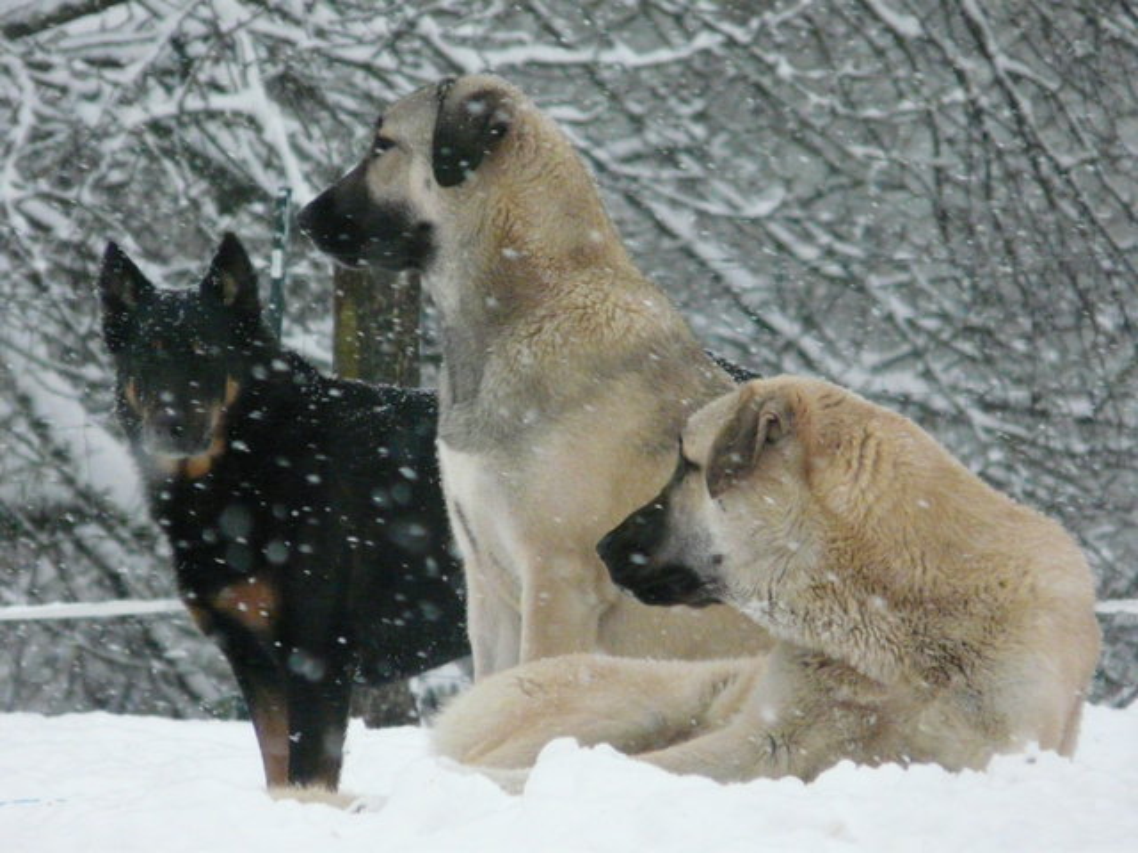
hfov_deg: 3.9
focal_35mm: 504
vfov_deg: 3.0
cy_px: 426
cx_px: 569
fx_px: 16569
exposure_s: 1/400
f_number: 4.2
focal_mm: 82.8
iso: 800
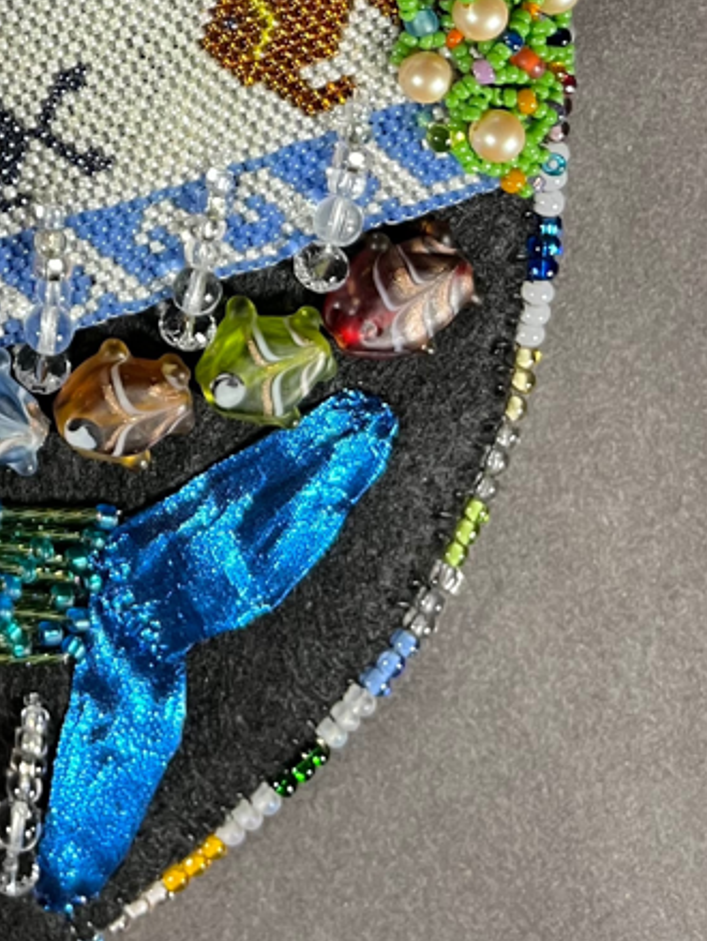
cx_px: -242
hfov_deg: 19.0
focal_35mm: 71
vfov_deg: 25.2
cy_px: -129
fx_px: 1931
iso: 125
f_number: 1.6
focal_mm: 5.1
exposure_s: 1/62
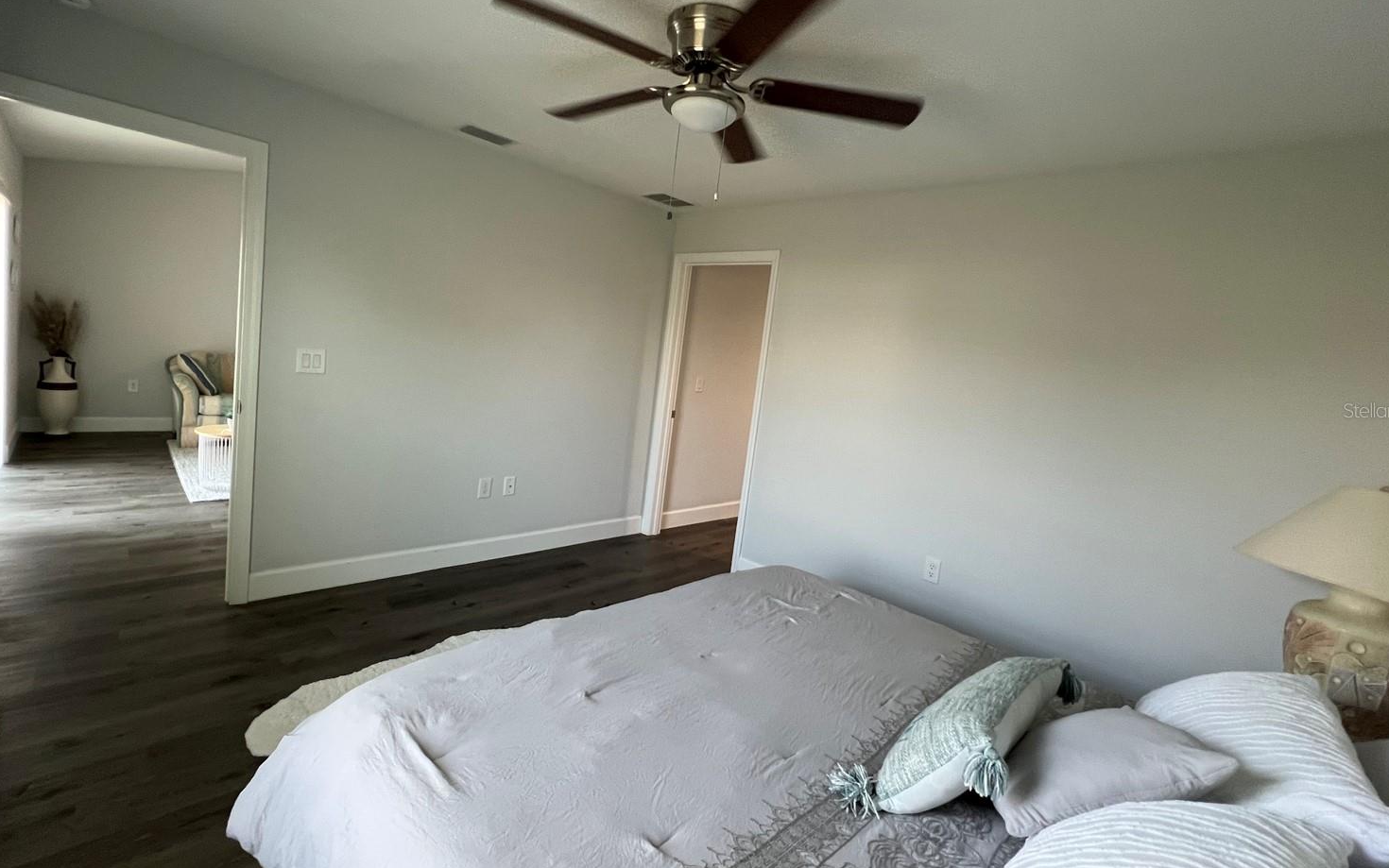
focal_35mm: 15
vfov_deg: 74.7
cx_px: 677
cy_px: 410
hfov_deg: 101.4
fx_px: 568
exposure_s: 1/60
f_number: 1.8
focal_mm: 1.57
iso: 160
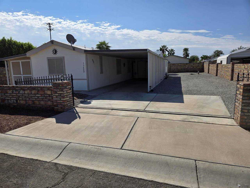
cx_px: 125
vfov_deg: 58.9
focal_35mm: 23
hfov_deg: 73.9
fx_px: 166
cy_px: 94
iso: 25
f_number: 1.8
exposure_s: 1/3892
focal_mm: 5.4
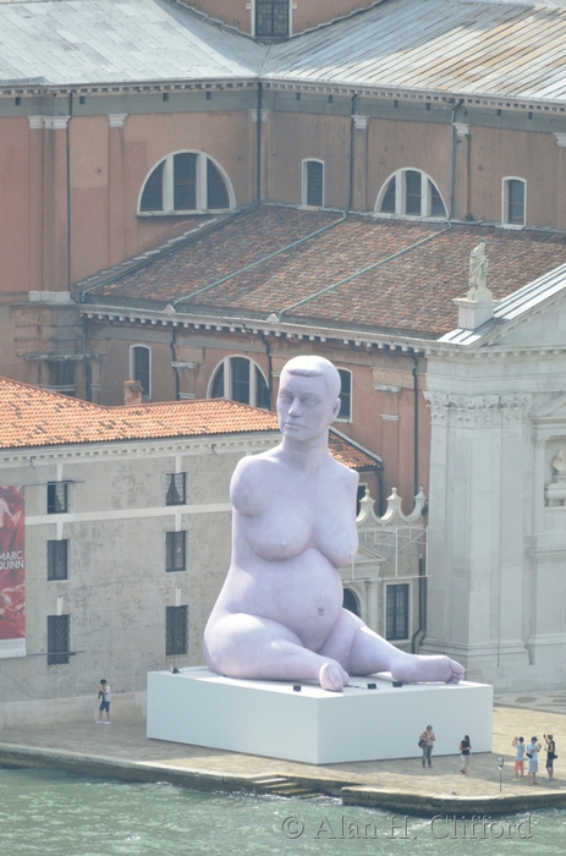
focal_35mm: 600
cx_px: 283
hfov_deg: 2.3
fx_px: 14227
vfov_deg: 3.4
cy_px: 428
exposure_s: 1/4000
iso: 1000
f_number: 5.6
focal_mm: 400
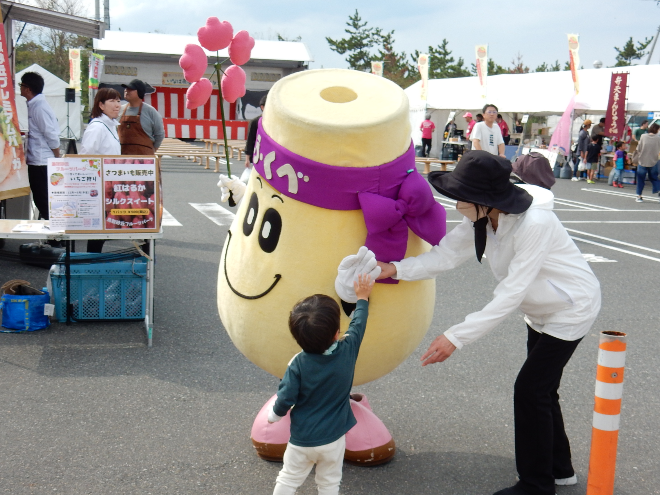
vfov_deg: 28.6
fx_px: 972
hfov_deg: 37.5
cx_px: 330
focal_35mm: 51
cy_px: 248
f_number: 4.5
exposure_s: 1/640
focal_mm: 9
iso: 125
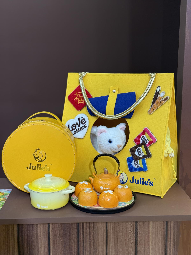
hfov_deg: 30.3
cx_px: 96
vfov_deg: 39.7
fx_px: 353
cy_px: 128
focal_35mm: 48
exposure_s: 1/100
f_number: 1.78
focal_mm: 6.76
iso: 50
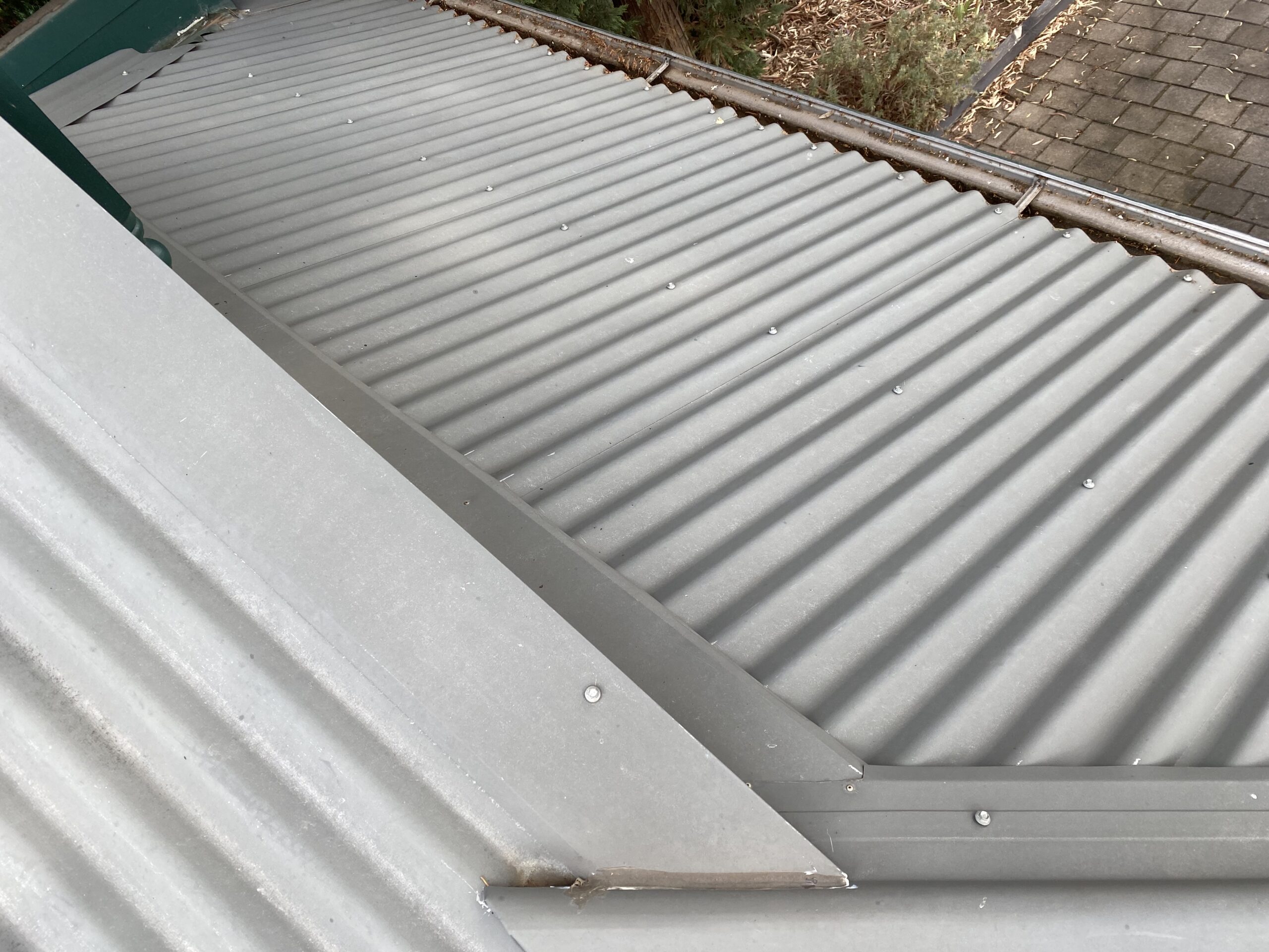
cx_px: 634
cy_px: 476
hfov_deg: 67.3
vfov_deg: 53.1
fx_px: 953
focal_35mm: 26
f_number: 1.8
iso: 32
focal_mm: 4.25
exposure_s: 1/229
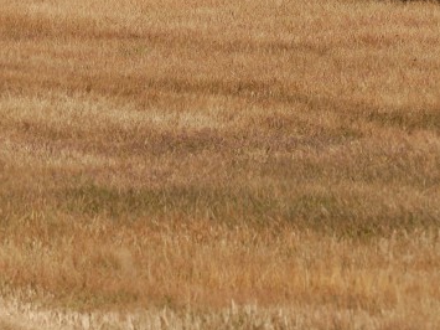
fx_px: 7332
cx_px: -127
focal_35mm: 577
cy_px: -42
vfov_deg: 2.6
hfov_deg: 3.4
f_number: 6.3
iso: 200
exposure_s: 1/1300
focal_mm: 100
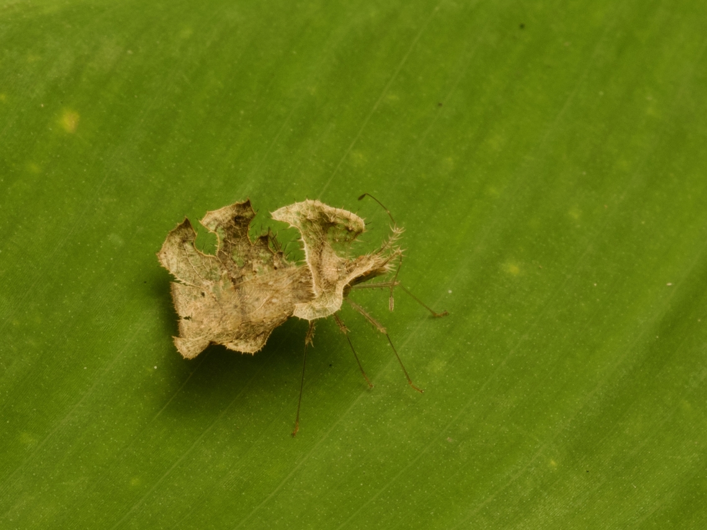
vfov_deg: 12.3
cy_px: 265
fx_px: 2451
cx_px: 354
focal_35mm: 120
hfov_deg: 16.4
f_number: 16
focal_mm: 60
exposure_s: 1/60
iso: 400
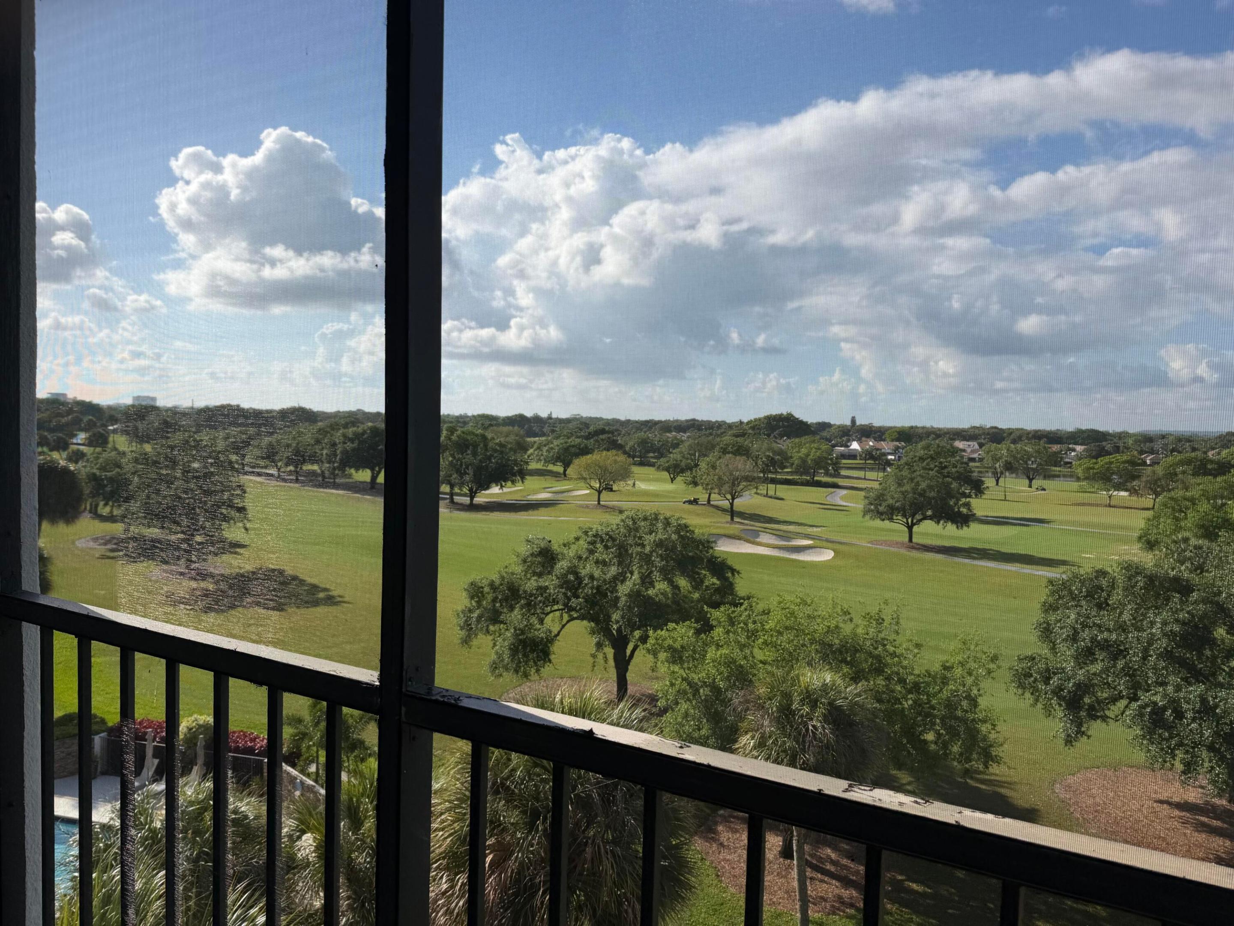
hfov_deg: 71.6
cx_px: 617
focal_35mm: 24
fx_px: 856
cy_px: 463
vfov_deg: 56.8
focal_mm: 6.76
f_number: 1.78
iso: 80
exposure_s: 1/4975
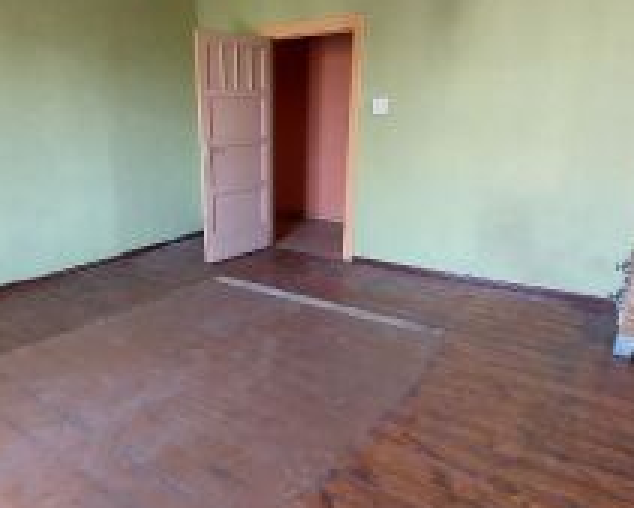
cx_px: 252
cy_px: 271
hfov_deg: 69.5
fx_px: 451
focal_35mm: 24
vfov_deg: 58.8
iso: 250
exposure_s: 1/33
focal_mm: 1.74
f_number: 2.2
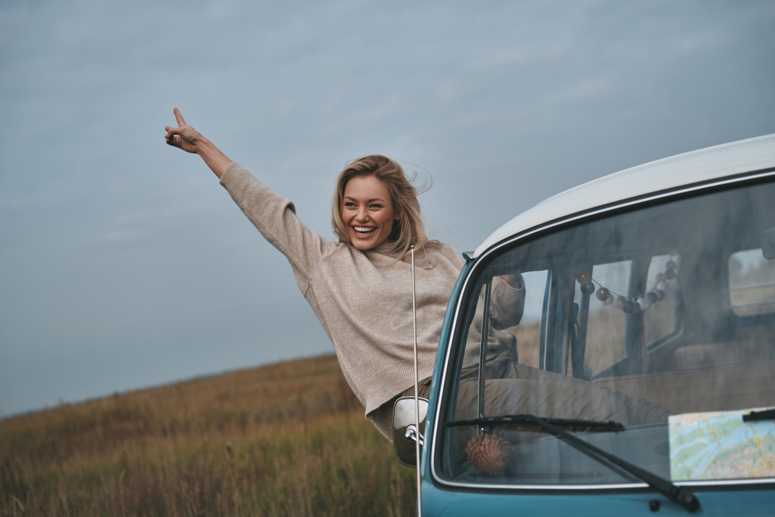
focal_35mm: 50
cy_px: 258
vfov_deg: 27.0
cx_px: 388
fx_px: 1077
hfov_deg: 39.6
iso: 200
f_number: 2.8
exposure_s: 1/1250
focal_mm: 50
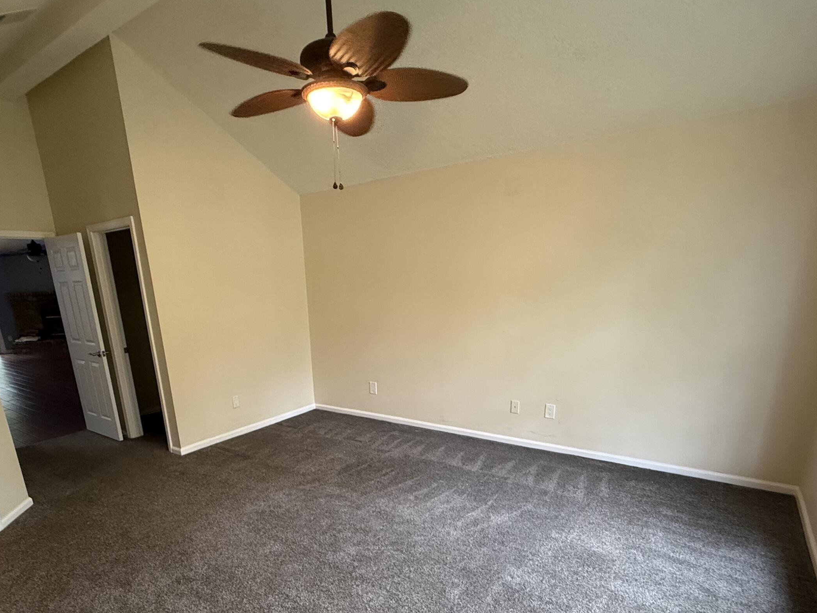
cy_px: 416
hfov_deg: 81.6
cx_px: 376
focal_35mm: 20
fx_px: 472
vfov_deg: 64.0
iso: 400
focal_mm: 2.22
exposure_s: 1/60
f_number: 2.2
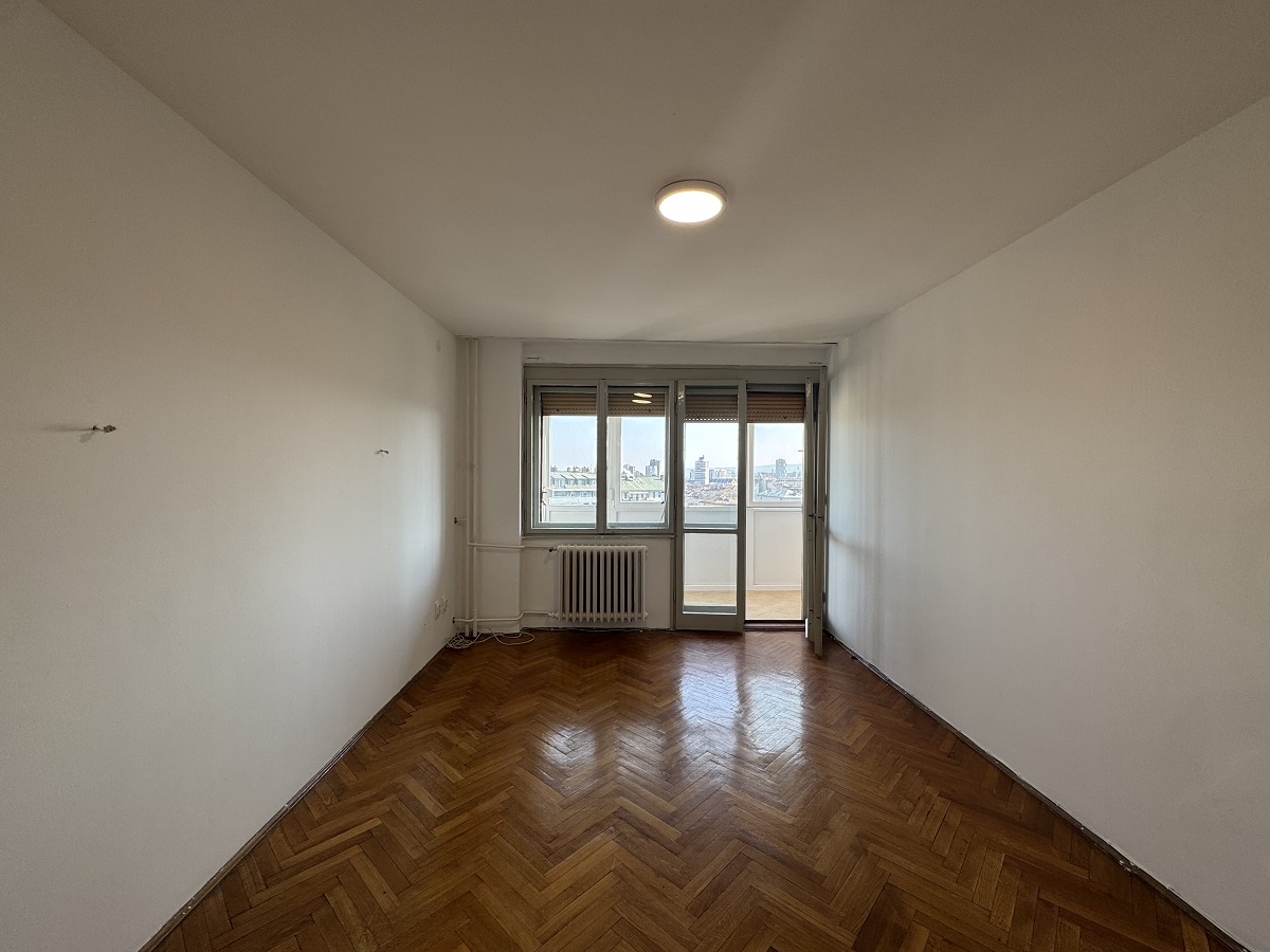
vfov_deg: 85.7
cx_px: 635
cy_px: 476
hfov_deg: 102.1
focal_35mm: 14
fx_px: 514
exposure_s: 1/114
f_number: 2.2
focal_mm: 2.22
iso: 40
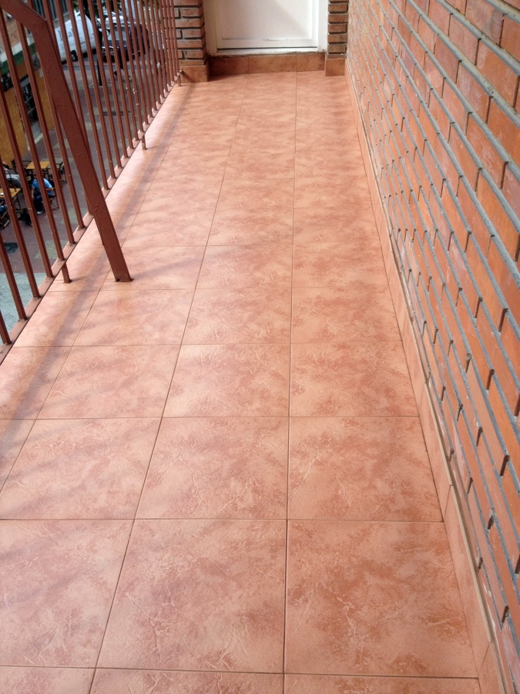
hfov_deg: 40.7
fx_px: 701
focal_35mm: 35
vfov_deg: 52.6
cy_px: 347
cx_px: 260
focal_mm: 4.28
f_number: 2.4
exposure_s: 1/282
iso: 50
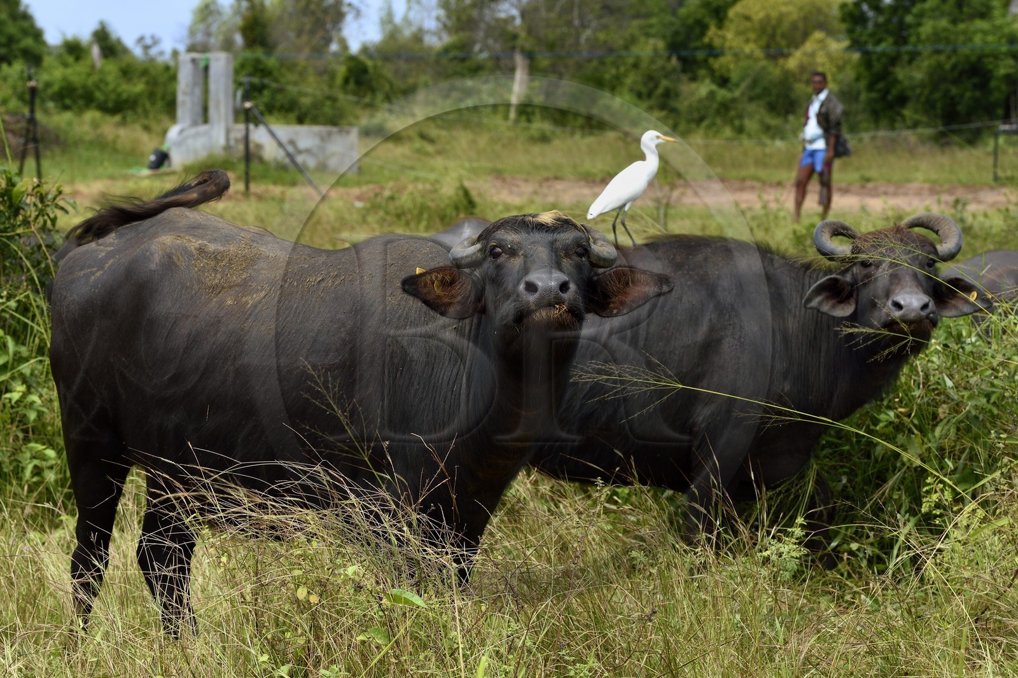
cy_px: 339
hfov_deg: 13.7
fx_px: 4241
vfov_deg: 9.1
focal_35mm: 150
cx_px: 509
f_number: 13
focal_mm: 150
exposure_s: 1/250
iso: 400
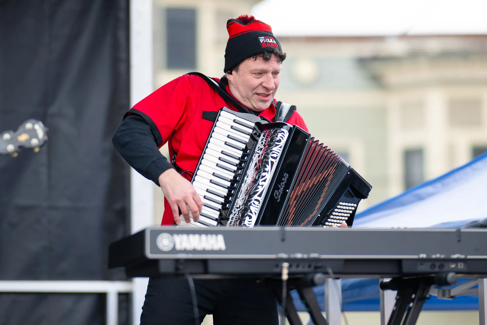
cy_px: 162
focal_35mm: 85
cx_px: 244
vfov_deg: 16.1
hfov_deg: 23.9
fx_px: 1150
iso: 64
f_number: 1.2
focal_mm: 85
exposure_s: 1/500
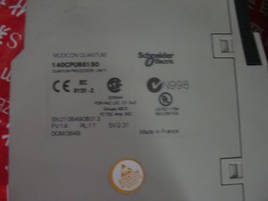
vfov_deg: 39.7
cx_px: 134
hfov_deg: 51.4
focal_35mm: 36
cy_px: 100
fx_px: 279
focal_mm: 6.3
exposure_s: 1/10
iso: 400
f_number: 2.8
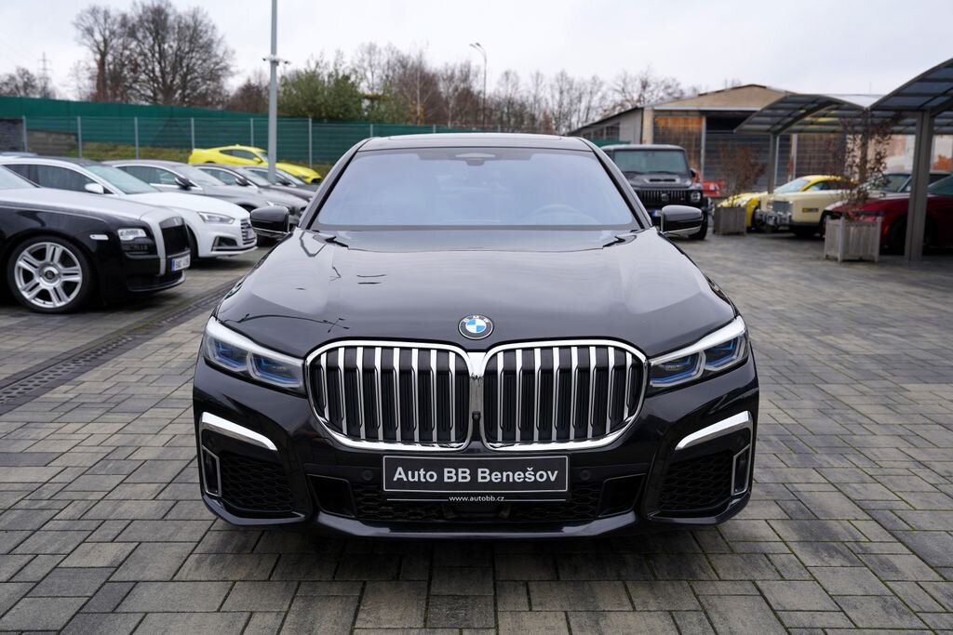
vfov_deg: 38.9
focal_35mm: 34
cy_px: 318
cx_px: 476
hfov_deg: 55.8
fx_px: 900
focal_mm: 34
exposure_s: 1/100
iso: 100
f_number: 4.5
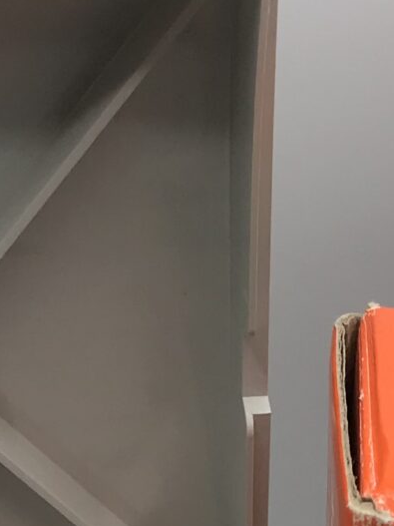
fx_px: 2065
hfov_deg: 10.9
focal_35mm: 136
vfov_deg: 13.8
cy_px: 732
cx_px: 236
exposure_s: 1/556
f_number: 1.8
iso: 20
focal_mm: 3.99
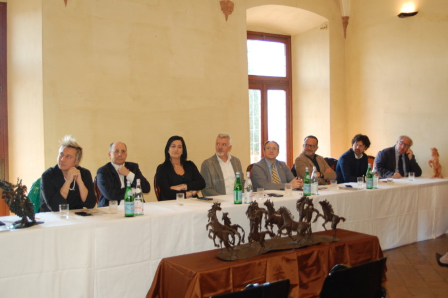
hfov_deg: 45.0
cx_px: 224
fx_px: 541
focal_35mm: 44
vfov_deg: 30.8
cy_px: 149
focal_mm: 29
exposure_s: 1/60
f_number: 4.2
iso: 400
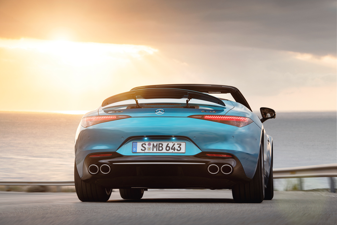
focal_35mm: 130
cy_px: 112
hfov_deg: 15.8
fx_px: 1217
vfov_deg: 10.5
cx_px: 168
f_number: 11
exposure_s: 1/5
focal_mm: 130
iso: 100
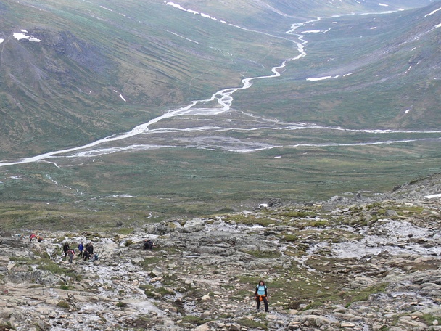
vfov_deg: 24.8
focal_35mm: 58
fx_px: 739
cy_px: 270
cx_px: 93
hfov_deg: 32.4
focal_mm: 7.4
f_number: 3.6
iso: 80
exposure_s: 1/60
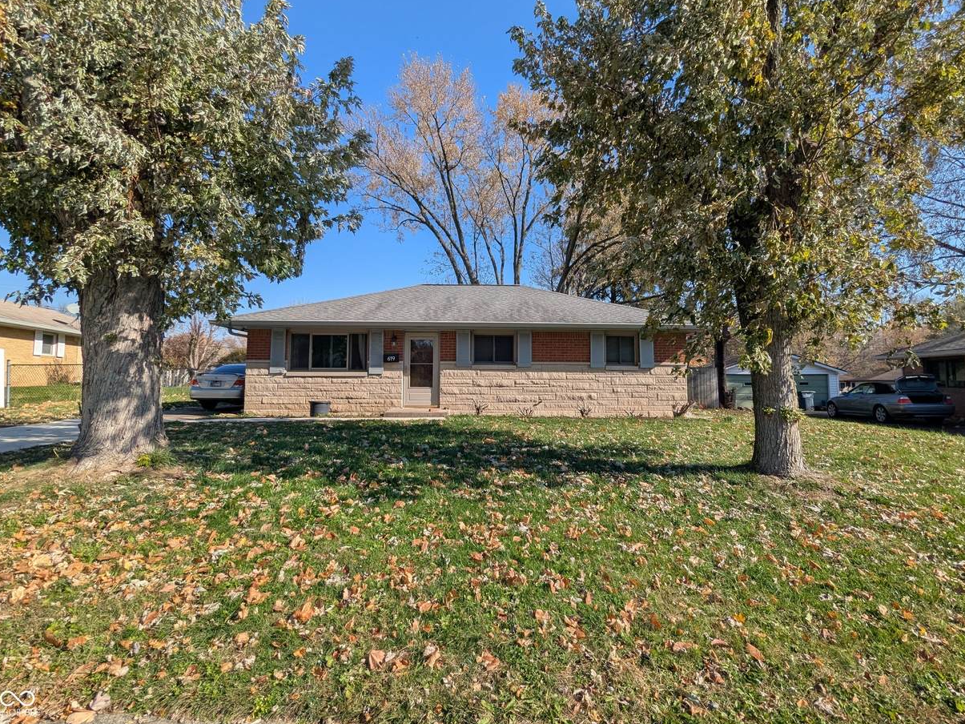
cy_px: 342
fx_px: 474
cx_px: 494
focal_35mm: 17
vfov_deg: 74.7
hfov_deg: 91.0
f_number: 2.2
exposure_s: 1/1300
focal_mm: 2.35
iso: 51
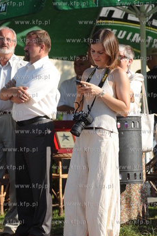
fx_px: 1002
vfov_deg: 13.4
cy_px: 130
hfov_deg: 9.0
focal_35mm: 153
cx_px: 75
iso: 200
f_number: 5.6
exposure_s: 1/640
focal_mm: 135
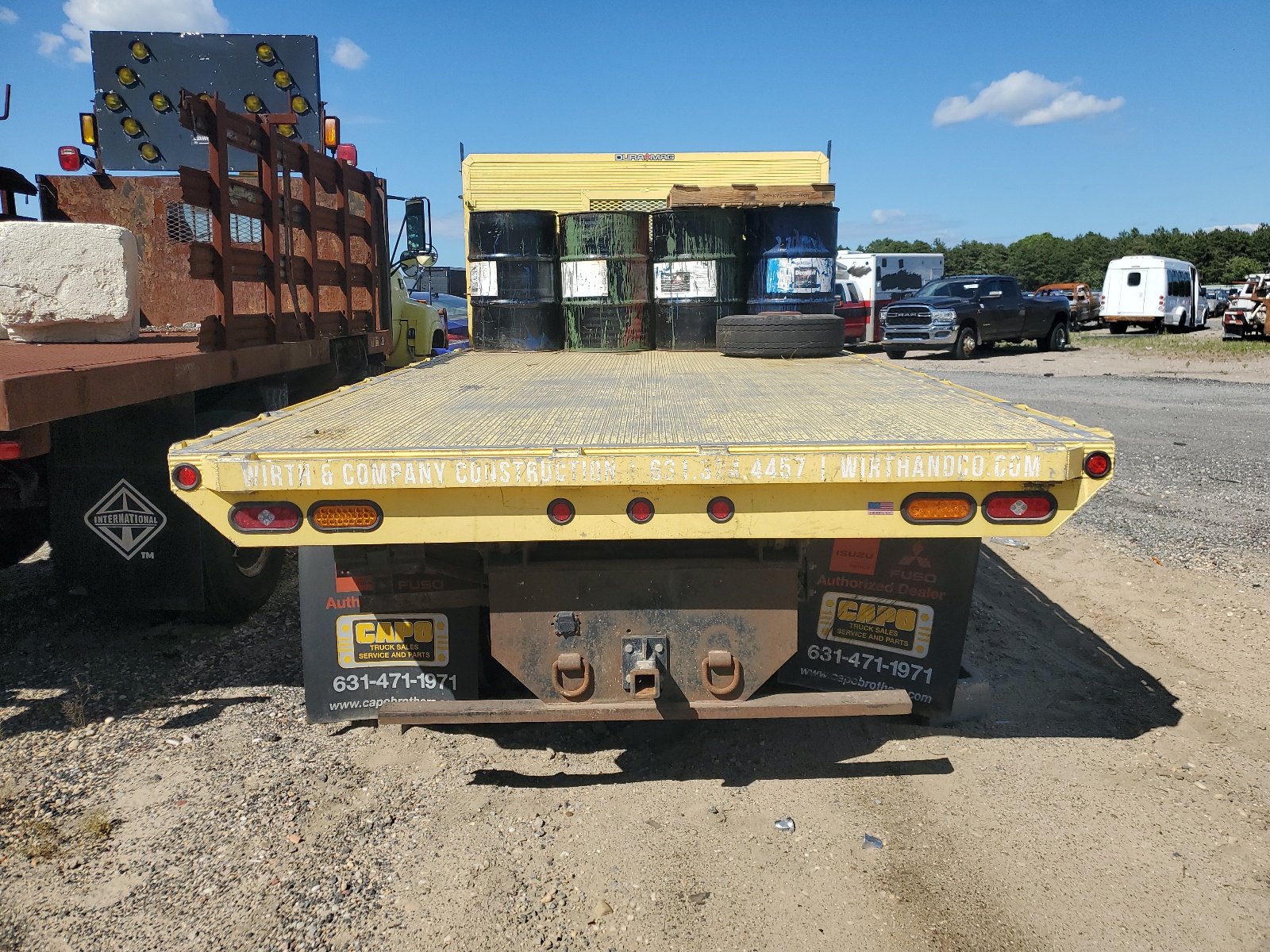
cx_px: 635
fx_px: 954
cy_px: 476
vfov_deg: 53.1
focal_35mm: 26
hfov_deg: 67.3
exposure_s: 1/5000
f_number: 1.5
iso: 50
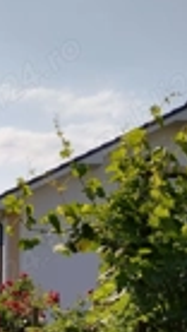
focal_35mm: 85
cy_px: 320
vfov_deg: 24.0
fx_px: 747
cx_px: -82
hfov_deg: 13.6
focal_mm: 4.94
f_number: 1.9
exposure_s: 1/2700
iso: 100
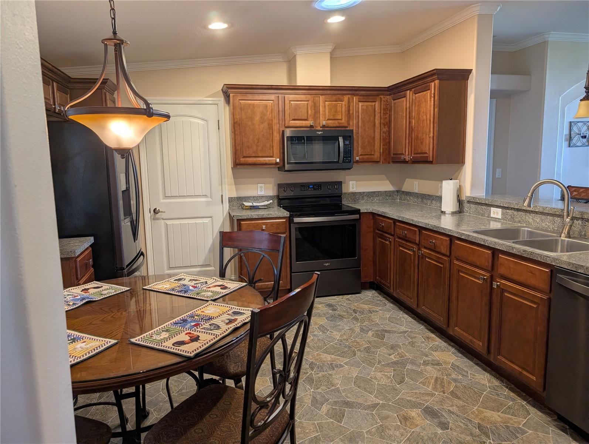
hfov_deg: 71.5
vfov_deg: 56.9
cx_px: 294
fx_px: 409
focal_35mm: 24
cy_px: 222
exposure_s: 1/120
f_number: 1.68
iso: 31
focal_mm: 6.9
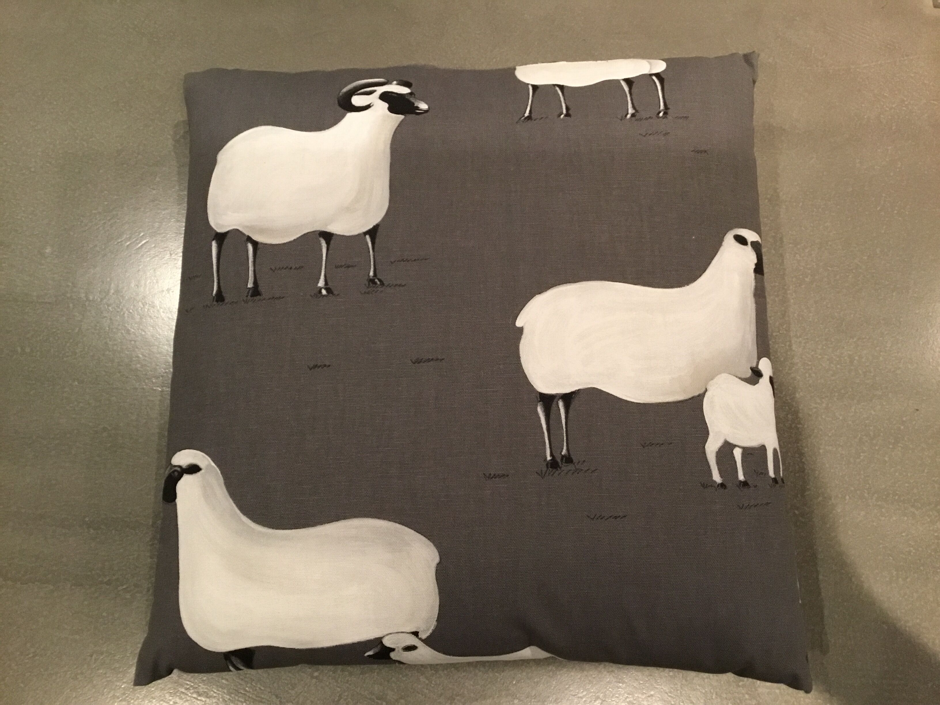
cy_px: 352
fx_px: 842
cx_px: 470
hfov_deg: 58.4
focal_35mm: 31
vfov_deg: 45.4
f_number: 2.4
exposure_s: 1/33
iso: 200
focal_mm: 3.3
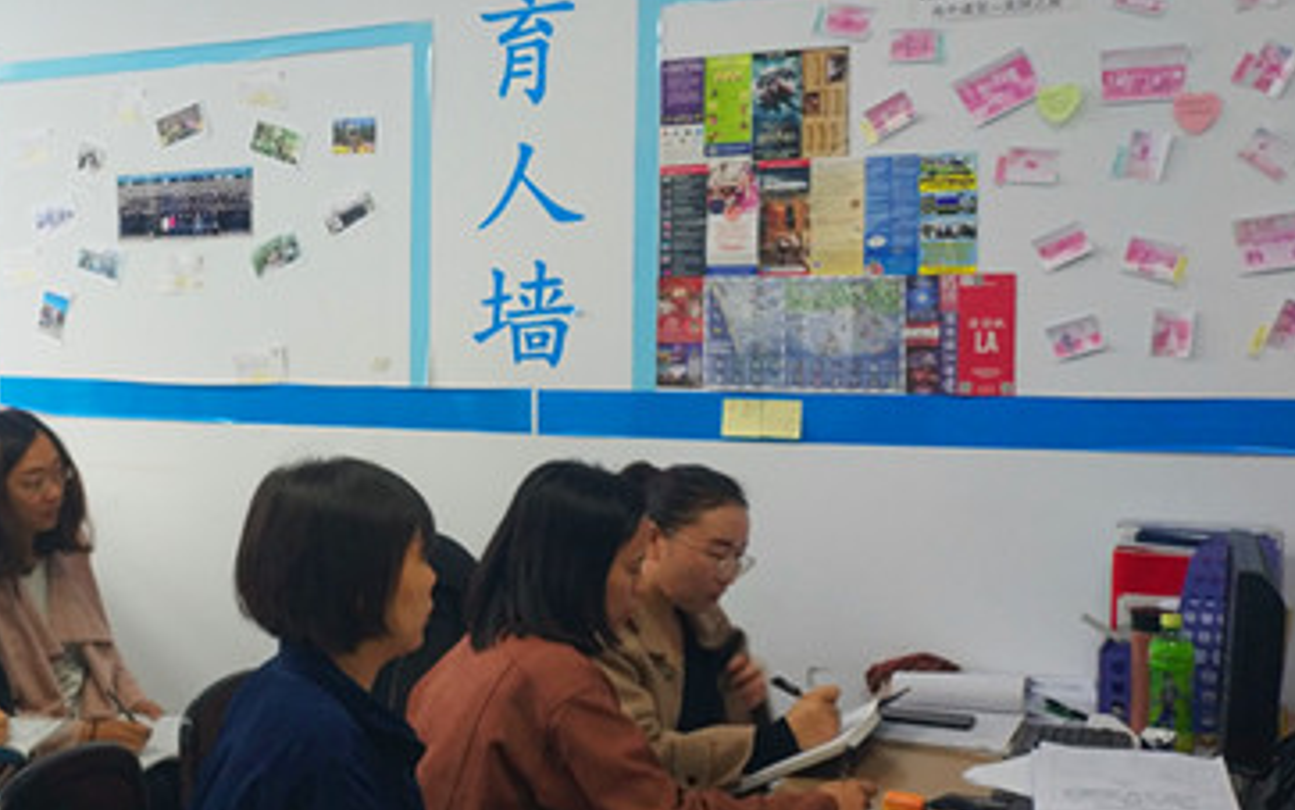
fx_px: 1977
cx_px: 246
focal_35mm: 56
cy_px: 389
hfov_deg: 35.0
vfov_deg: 23.2
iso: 178
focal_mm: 4.5
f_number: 2
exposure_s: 1/25
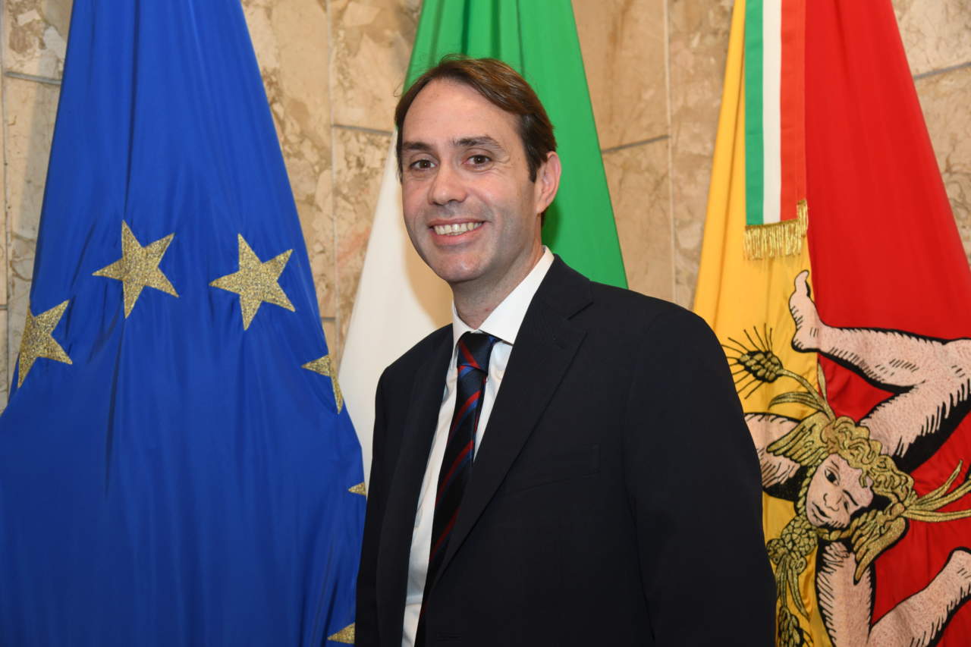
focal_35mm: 58
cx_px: 486
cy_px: 324
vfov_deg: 23.4
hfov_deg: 34.5
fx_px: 1564
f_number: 5.6
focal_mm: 58
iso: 800
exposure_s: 1/80
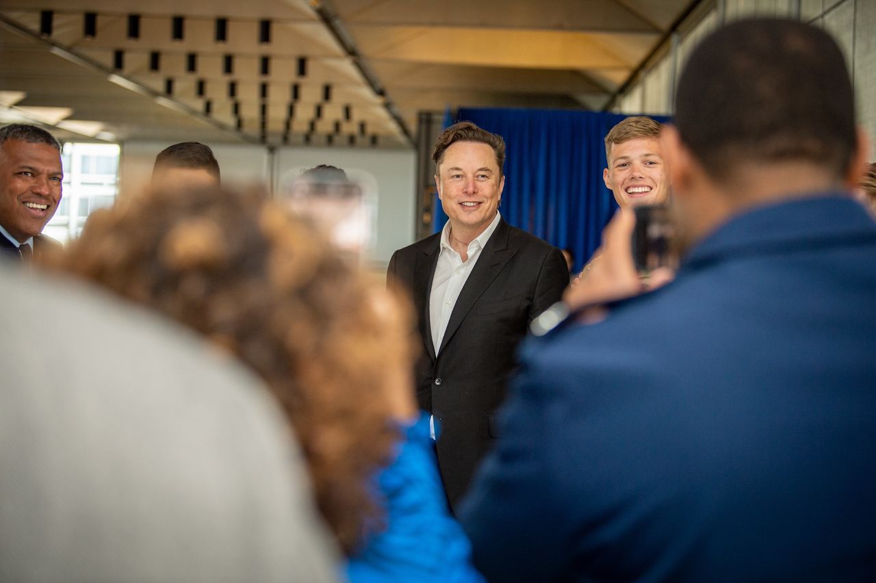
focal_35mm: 75
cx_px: 438
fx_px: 1824
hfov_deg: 27.0
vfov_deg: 18.2
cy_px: 292
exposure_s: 1/250
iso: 800
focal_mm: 75
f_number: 2.8
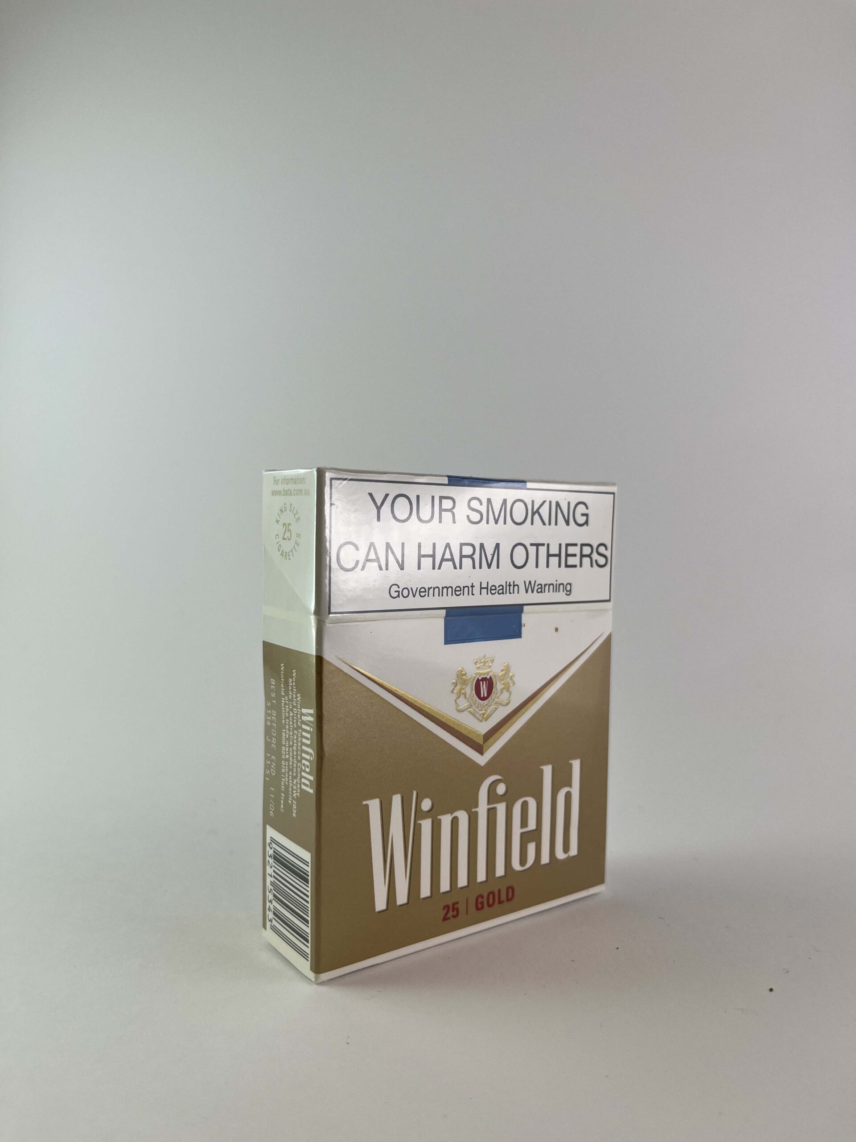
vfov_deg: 67.3
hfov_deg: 53.1
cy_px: 571
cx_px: 428
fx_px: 857
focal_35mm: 26
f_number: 1.6
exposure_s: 1/443
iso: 50
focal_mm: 5.1
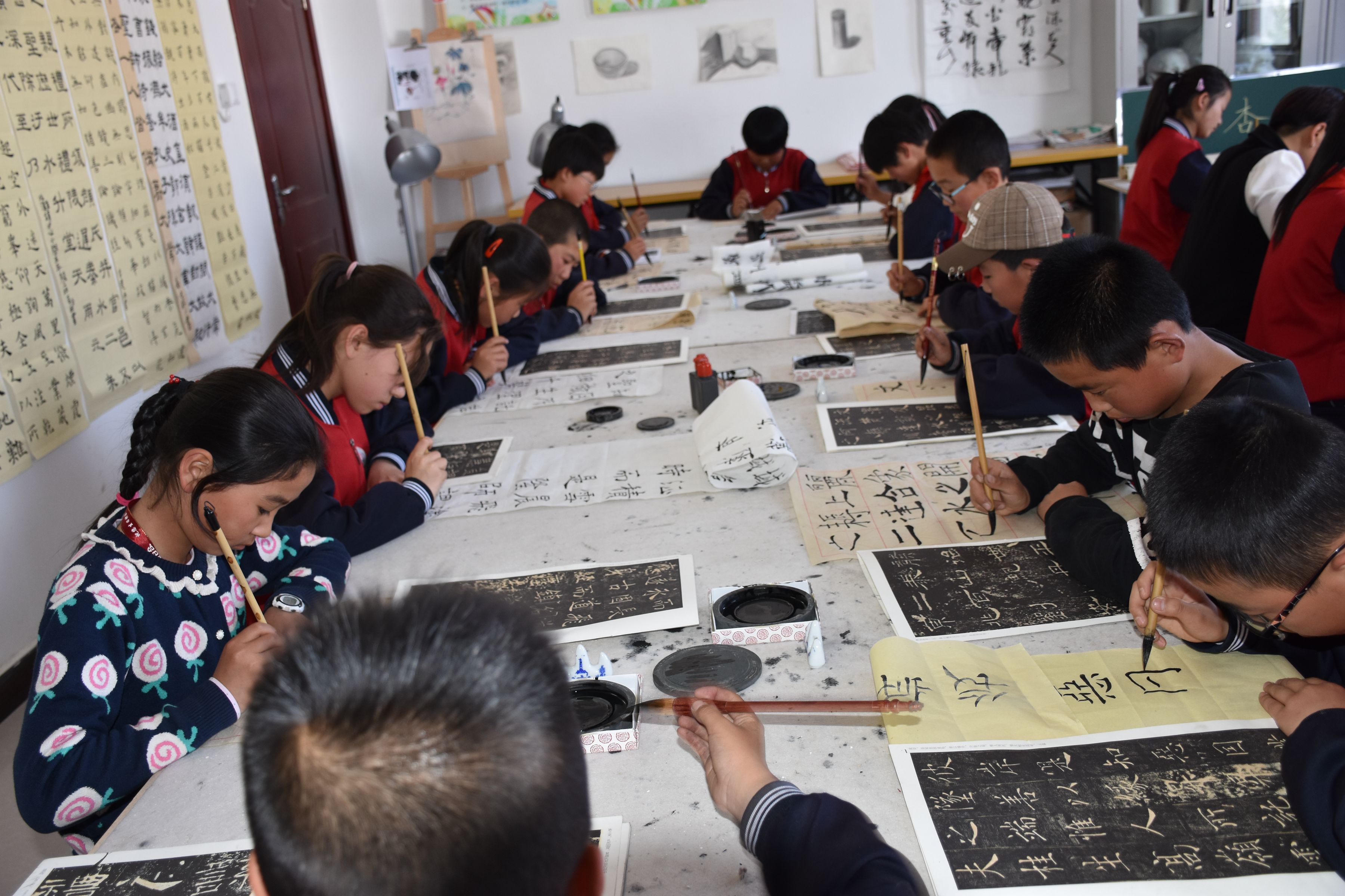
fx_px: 1289
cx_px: 672
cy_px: 448
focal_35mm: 34
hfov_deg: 55.1
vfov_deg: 38.4
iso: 400
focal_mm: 23
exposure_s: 1/60
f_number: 3.8
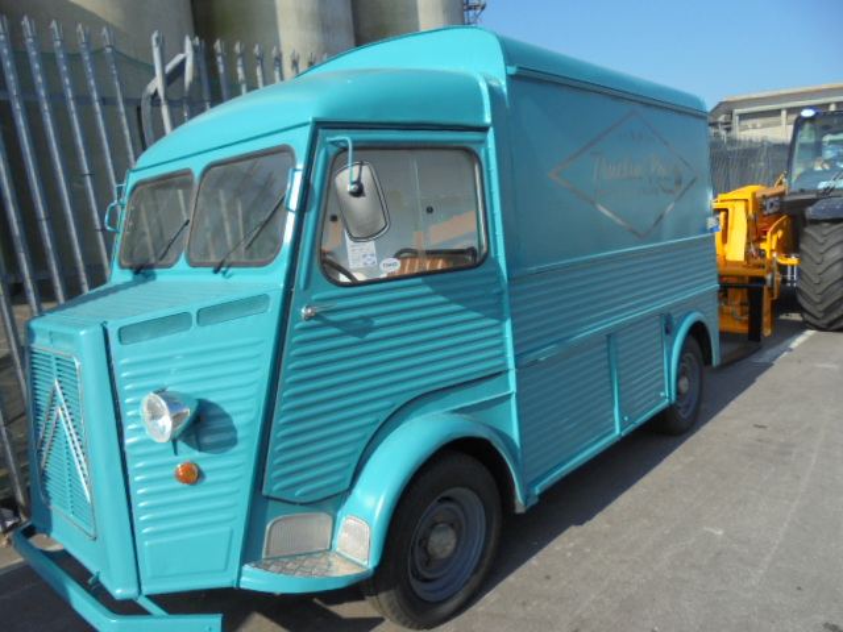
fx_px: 633
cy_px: 316
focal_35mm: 26
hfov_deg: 67.3
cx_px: 422
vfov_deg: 53.1
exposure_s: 1/640
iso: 100
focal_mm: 4.6
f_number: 3.5
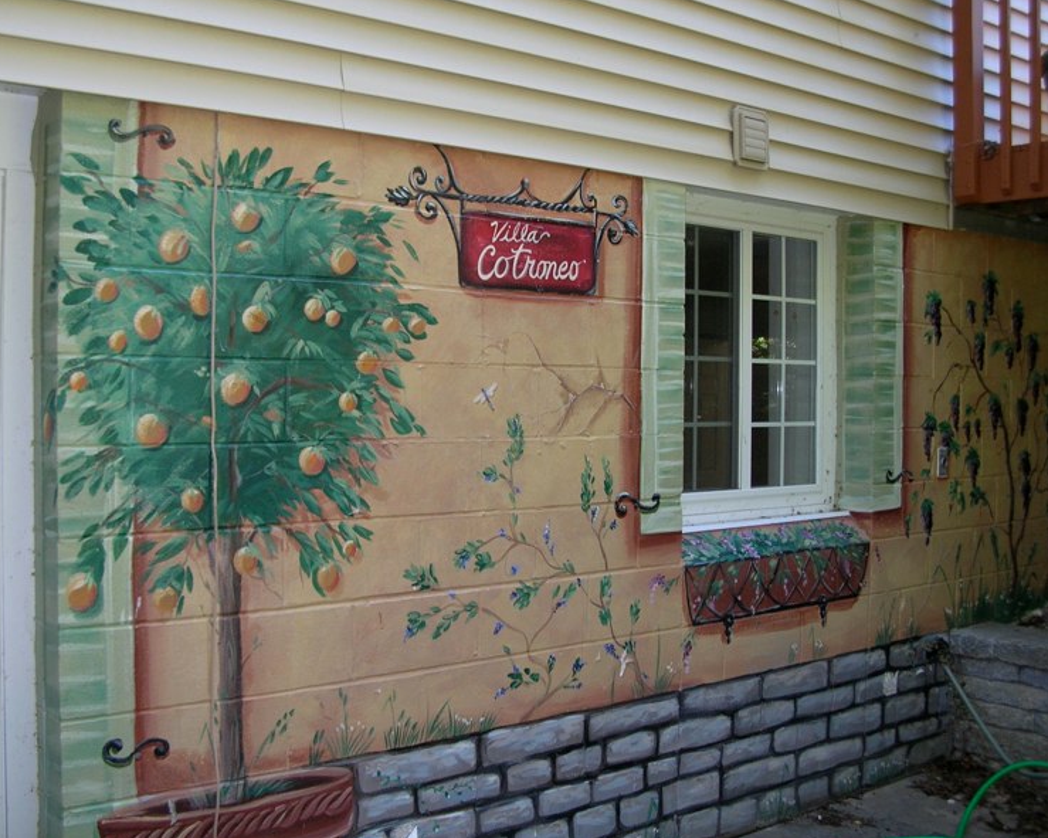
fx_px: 1178
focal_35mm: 38
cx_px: 489
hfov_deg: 47.9
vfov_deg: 39.1
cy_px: 419
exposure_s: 1/37.4
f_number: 2.7
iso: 50
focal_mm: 6
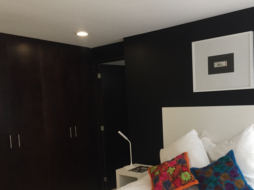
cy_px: 120
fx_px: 272
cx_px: 141
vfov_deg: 38.4
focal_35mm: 37
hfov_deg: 50.0
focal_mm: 4.15
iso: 250
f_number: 2.2
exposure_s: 1/20
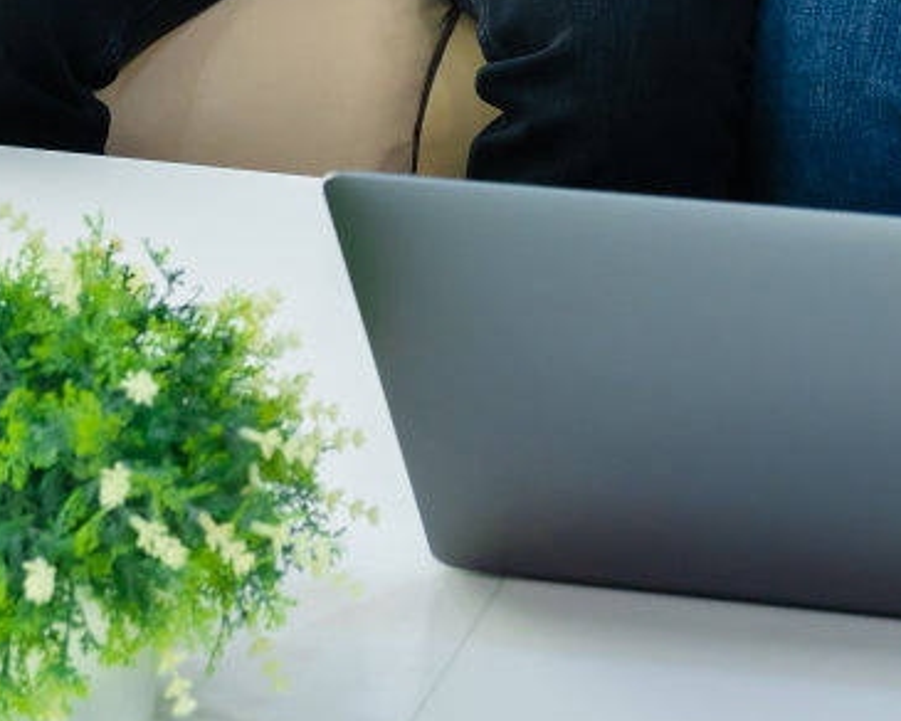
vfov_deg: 10.2
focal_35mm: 144
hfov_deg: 13.3
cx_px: 770
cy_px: -540
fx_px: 3840
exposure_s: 1/60
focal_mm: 35
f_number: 5.6
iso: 400
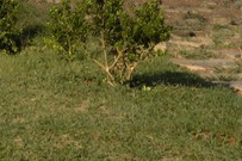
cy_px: -454
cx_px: 111
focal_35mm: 331
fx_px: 2223
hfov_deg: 6.2
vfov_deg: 3.9
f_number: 10
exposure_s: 1/160
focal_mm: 28
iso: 100
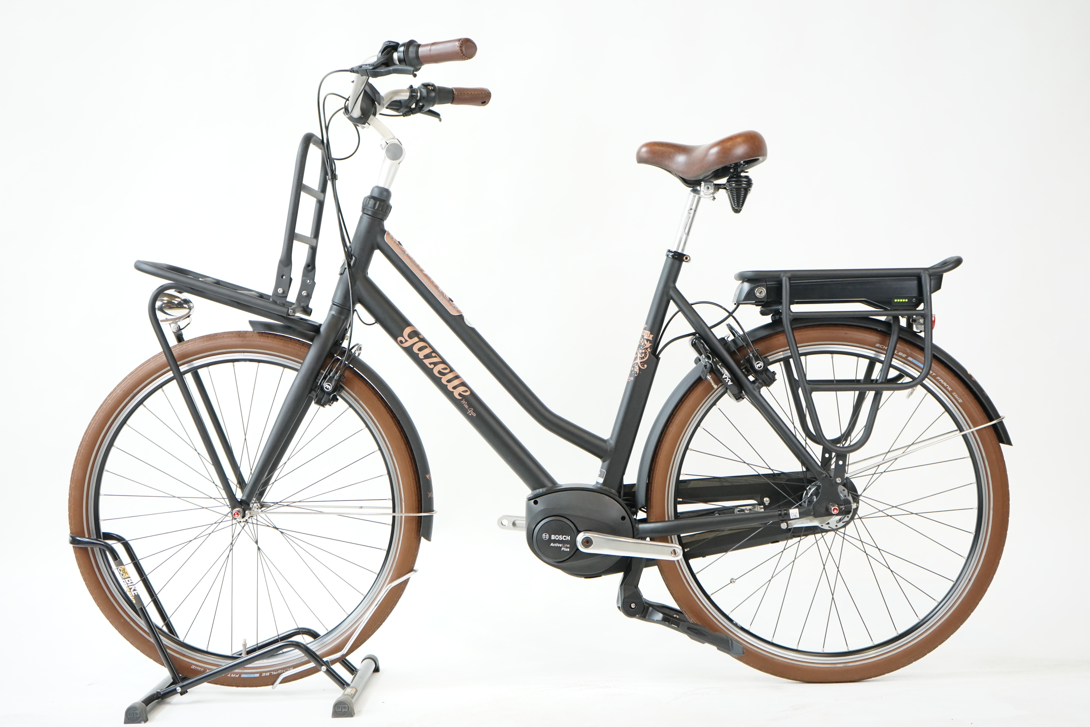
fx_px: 1483
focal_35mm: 49
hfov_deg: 40.3
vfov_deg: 27.5
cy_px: 364
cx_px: 545
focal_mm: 49
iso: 2000
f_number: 5.6
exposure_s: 1/200
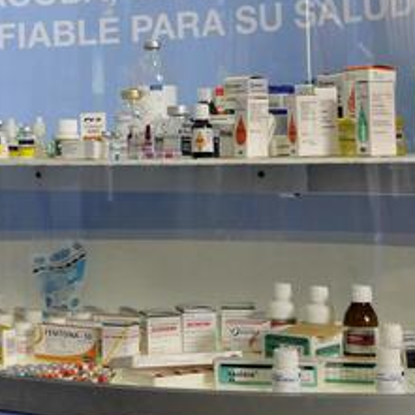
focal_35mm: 90
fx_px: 1221
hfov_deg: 19.0
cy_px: 65
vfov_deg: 19.0
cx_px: 39
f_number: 5.6
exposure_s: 1/100
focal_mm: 26
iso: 1600
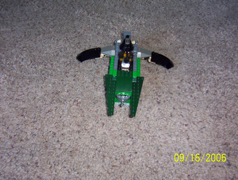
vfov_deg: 39.8
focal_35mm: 36
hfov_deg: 51.2
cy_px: 90
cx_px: 119
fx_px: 248
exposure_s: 1/30
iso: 140
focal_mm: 5.54
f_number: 2.76
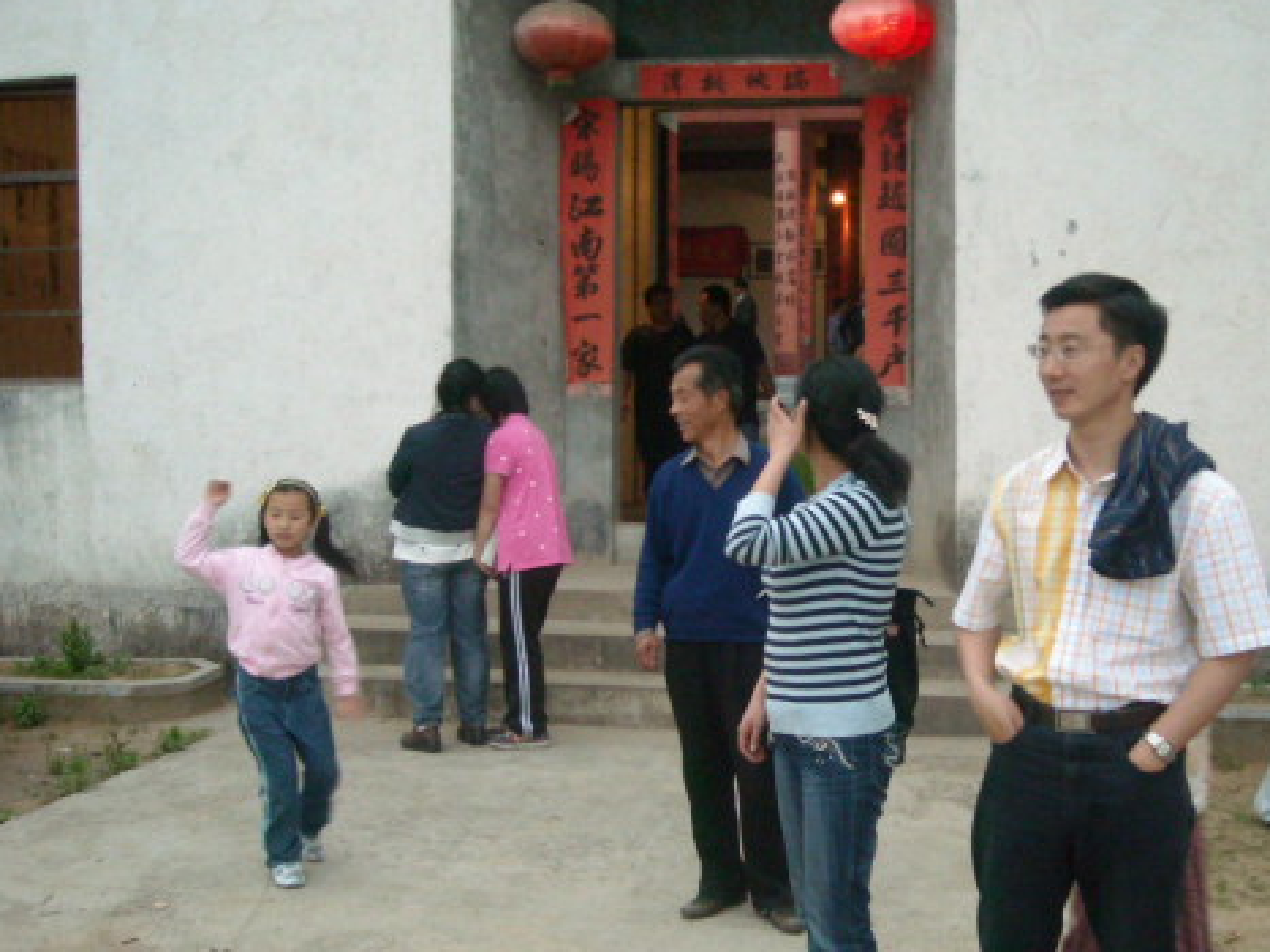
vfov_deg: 30.2
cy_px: 539
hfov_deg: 39.4
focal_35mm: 48
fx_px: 1761
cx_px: 805
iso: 400
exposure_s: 1/35
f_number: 2.8
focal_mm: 5.7
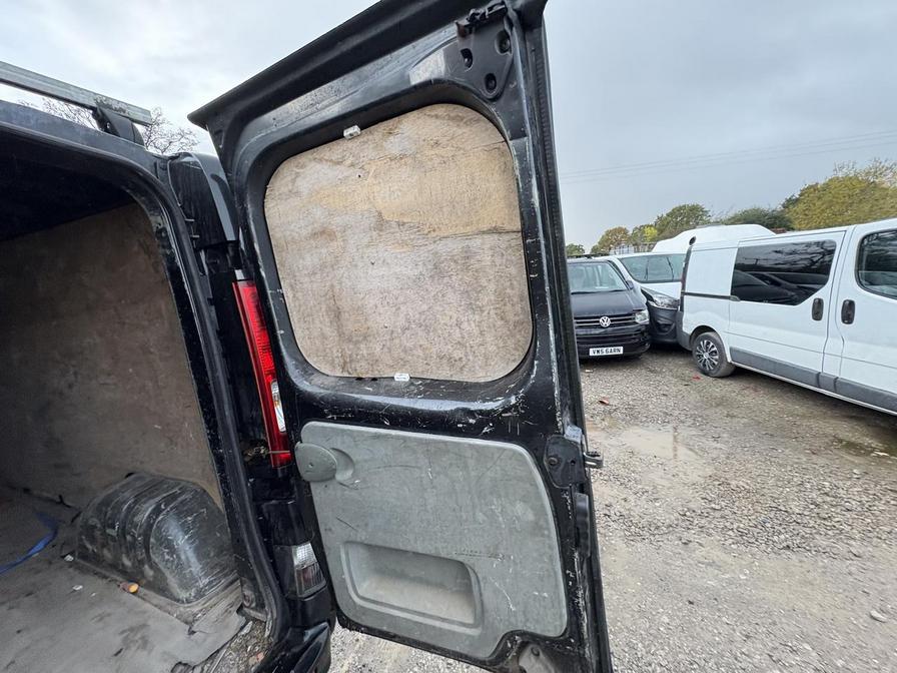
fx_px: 363
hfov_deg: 102.1
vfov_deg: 85.7
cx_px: 448
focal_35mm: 14
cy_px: 336
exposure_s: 1/99
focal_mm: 2.22
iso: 200
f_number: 2.2
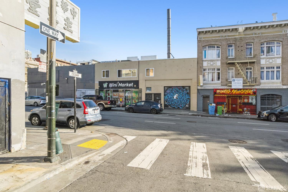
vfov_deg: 57.2
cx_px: 144
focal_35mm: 22
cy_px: 96
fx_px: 176
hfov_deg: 78.6
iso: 130
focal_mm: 8.4
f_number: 2.8
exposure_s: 1/1500
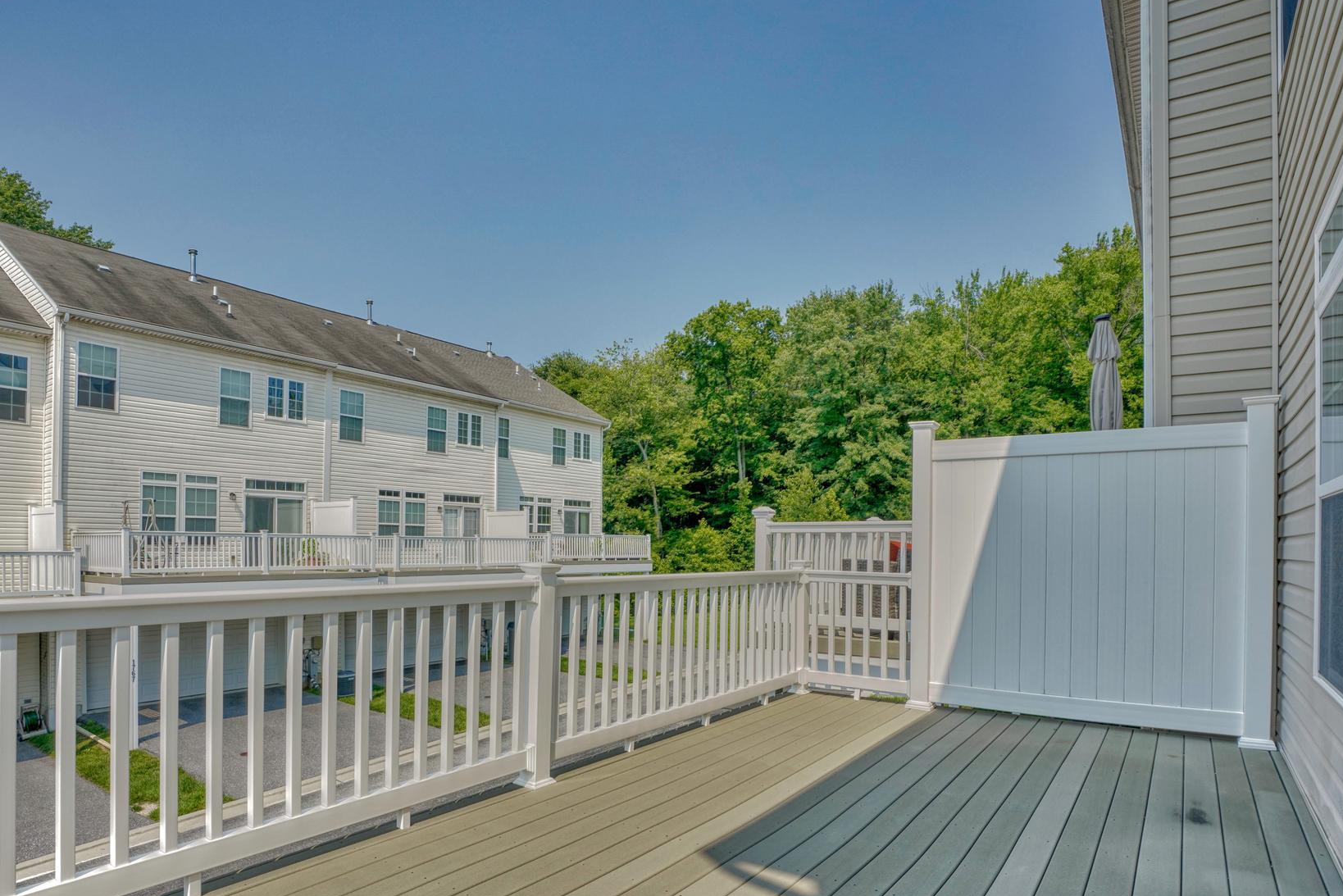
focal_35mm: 20
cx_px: 656
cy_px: 540
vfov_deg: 61.4
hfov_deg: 83.9
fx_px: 746
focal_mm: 16
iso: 640
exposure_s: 1/100
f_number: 7.1
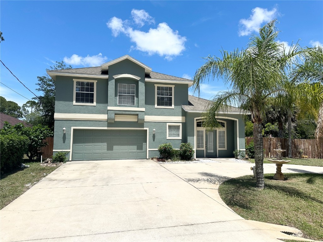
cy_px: 121
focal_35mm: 24
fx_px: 224
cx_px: 162
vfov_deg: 56.8
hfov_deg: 71.6
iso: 80
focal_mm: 6.86
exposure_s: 1/8197
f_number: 1.78
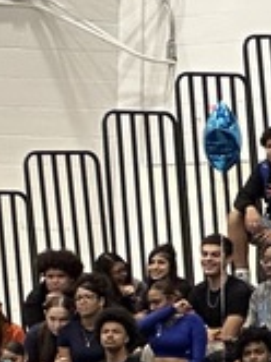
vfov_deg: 4.2
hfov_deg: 3.0
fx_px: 4981
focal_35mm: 476
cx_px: -710
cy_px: 464
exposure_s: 1/60
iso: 250
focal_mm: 9
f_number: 2.8
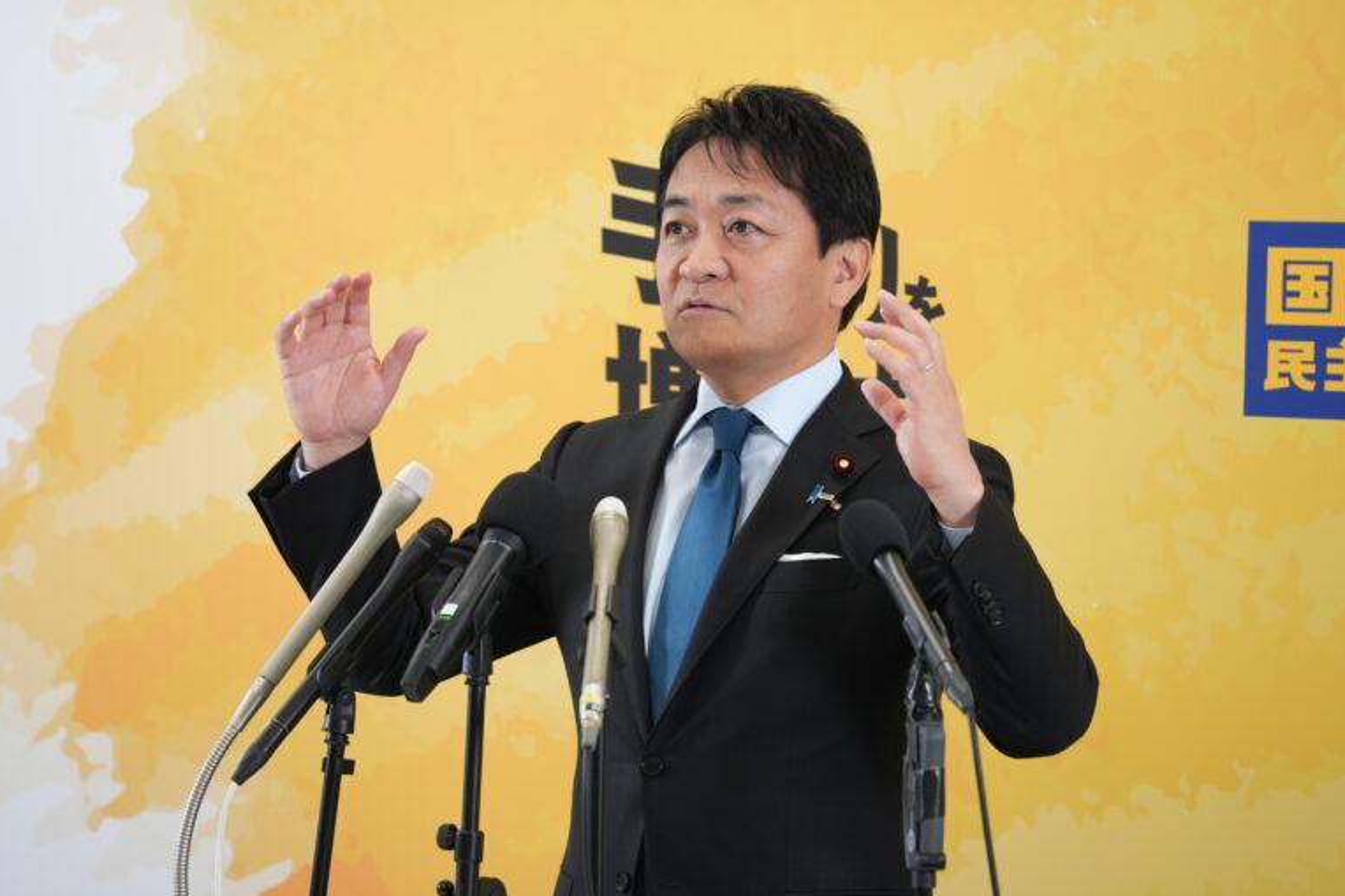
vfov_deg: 6.8
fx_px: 7507
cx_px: 672
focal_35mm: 201
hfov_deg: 10.2
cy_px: 449
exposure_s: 1/160
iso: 2000
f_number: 5.6
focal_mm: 200
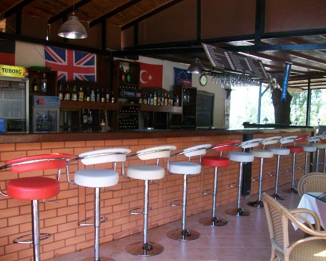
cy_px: 133
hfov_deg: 52.8
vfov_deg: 43.4
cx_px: 170
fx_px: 328
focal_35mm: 34
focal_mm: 5.7
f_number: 2.8
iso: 64
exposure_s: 1/80
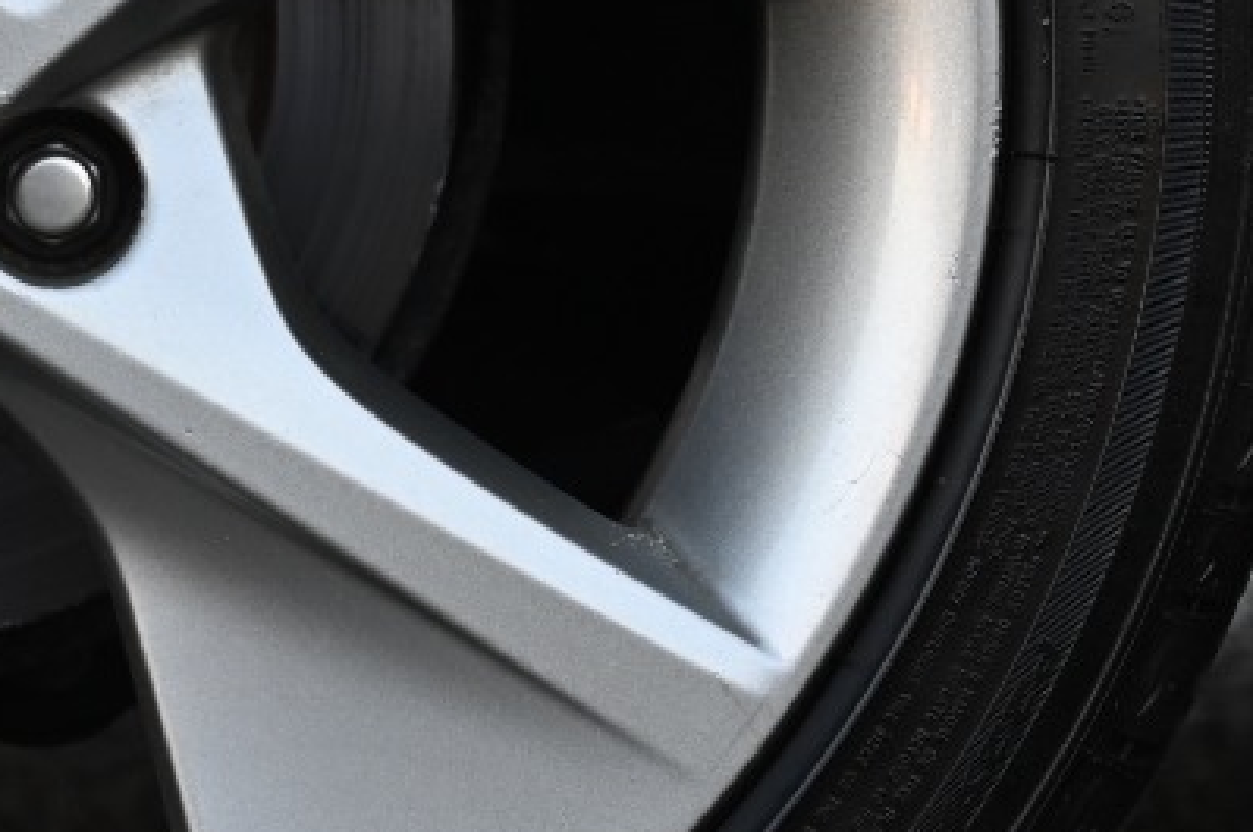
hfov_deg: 8.8
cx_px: -286
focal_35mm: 232
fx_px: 8065
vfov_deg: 5.9
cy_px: 63
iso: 400
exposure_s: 1/250
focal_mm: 57
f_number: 4
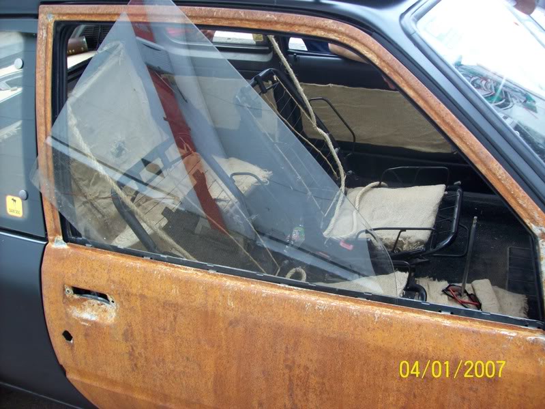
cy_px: 204
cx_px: 272
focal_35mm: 36
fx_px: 567
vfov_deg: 39.6
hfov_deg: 51.4
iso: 80
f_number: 2.7
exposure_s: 1/90.8
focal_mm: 6
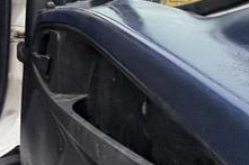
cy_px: -2
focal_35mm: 59
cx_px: -149
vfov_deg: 22.1
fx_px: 408
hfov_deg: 24.2
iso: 125
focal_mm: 2.22
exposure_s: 1/99
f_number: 2.2
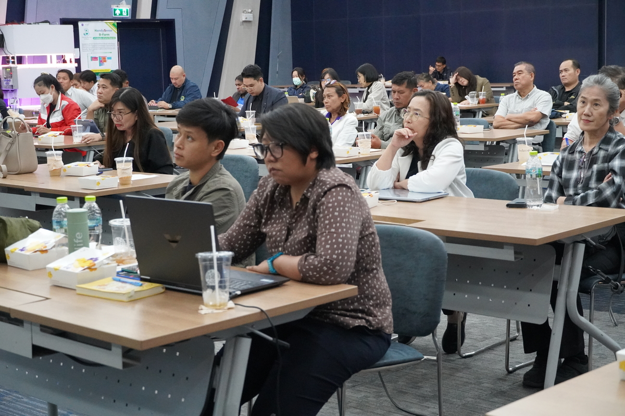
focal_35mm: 64
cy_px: 208
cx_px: 312
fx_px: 1120
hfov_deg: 31.2
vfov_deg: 21.1
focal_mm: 43
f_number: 5
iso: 6400
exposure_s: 1/125
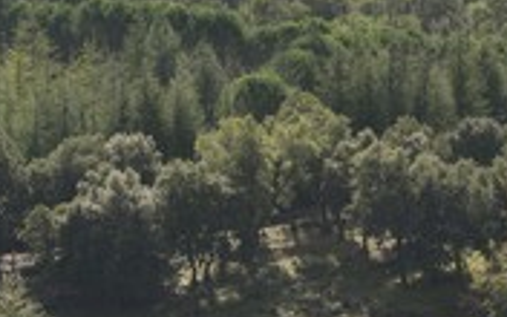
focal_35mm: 451
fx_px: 6232
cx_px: 383
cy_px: 193
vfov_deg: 2.9
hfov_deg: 4.7
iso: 200
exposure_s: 1/250
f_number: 10
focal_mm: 185
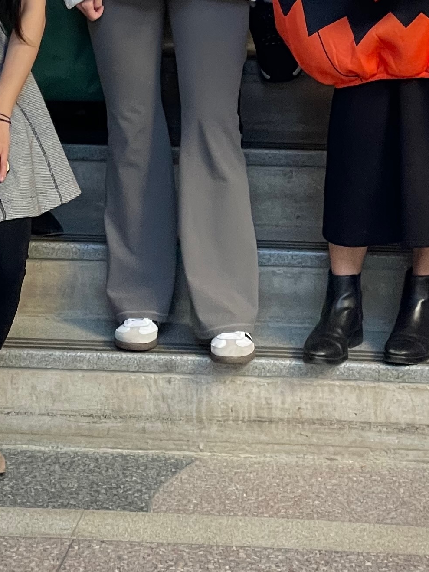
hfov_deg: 9.3
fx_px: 2628
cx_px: 206
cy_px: -250
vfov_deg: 11.9
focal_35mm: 159
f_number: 2
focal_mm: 6
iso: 160
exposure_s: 1/120
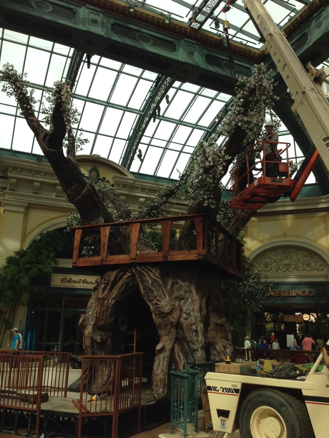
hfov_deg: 42.9
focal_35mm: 33
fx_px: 418
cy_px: 219
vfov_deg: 55.4
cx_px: 164
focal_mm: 4.12
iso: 50
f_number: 2.4
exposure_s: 1/398
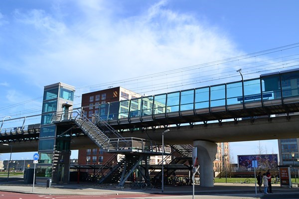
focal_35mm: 33
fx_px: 274
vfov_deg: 40.0
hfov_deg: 57.2
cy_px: 100
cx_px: 150
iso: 800
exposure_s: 1/640
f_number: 13
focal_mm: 22
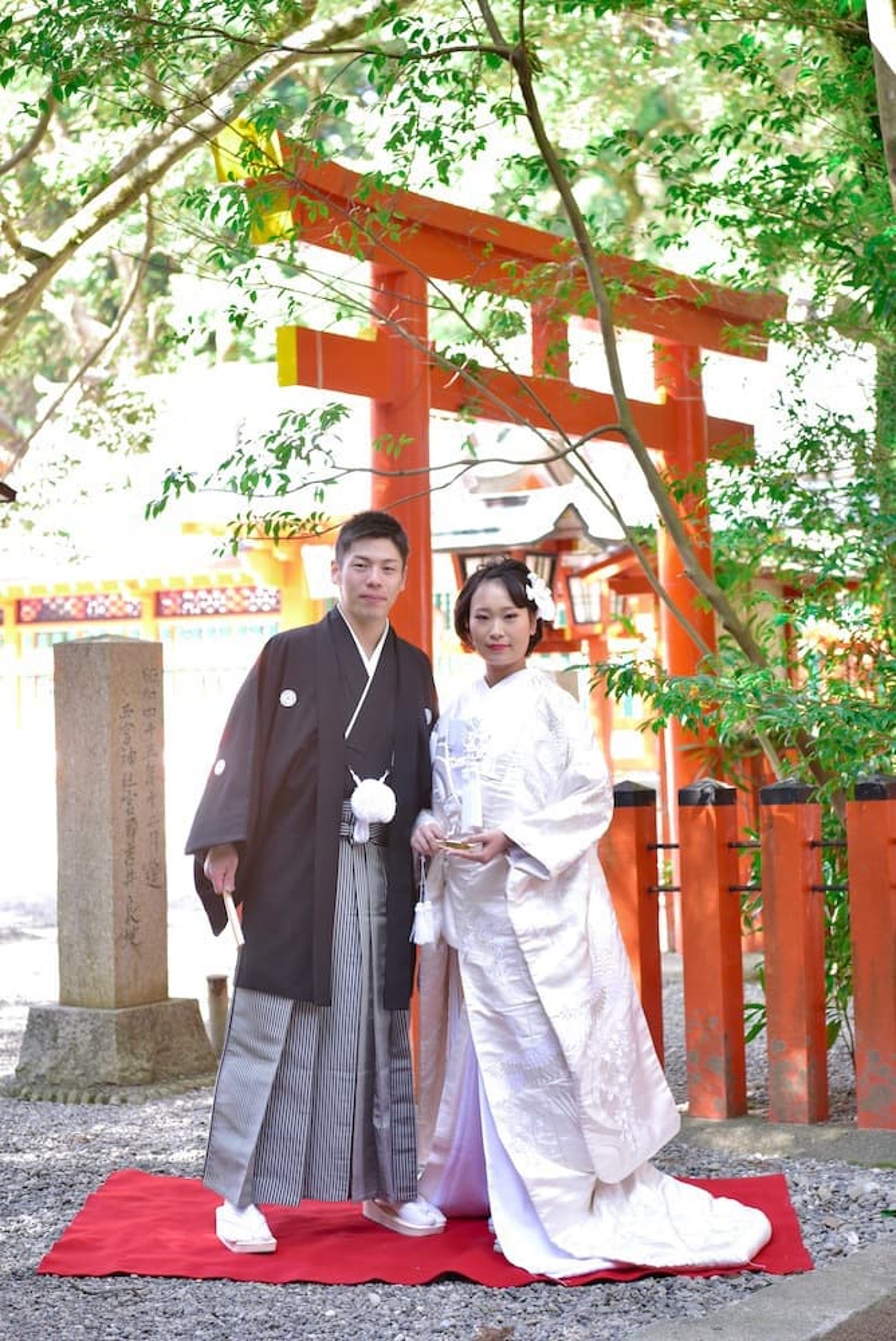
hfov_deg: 19.5
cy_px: 670
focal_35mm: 70
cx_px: 448
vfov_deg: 28.8
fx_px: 2610
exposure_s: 1/160
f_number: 4
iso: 1000
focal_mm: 70
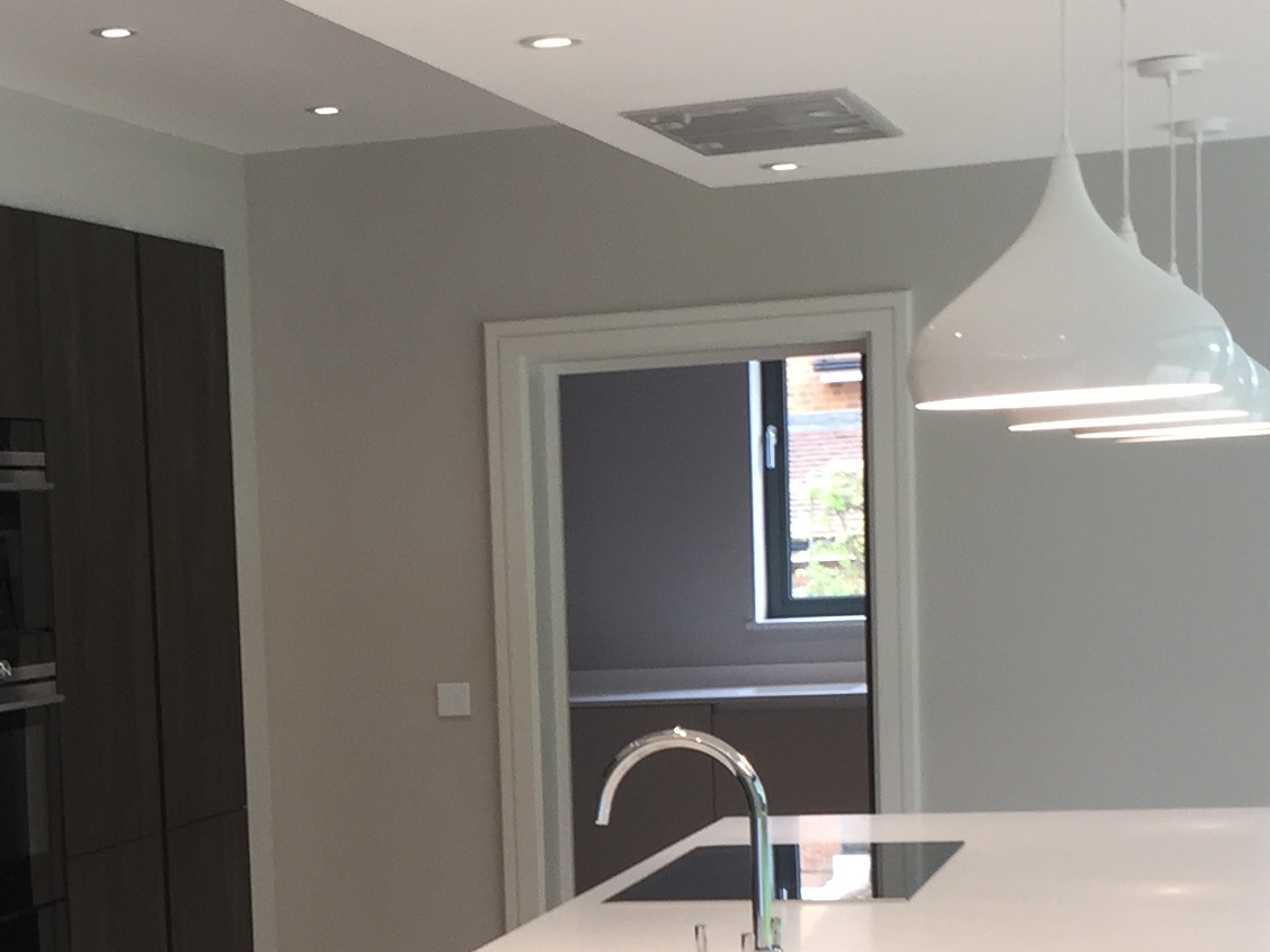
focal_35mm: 84
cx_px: 156
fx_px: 3081
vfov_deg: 17.2
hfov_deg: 22.8
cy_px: 902
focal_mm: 4.15
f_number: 2.2
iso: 40
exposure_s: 1/50
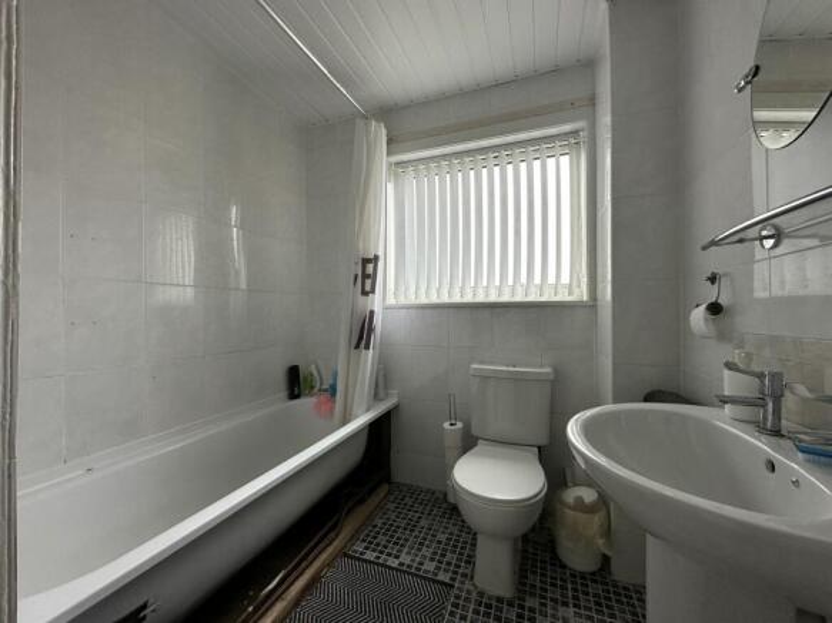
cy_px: 312
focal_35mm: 14
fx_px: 336
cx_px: 416
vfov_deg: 85.7
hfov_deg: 102.1
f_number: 2.2
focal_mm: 2.22
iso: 80
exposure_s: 1/99
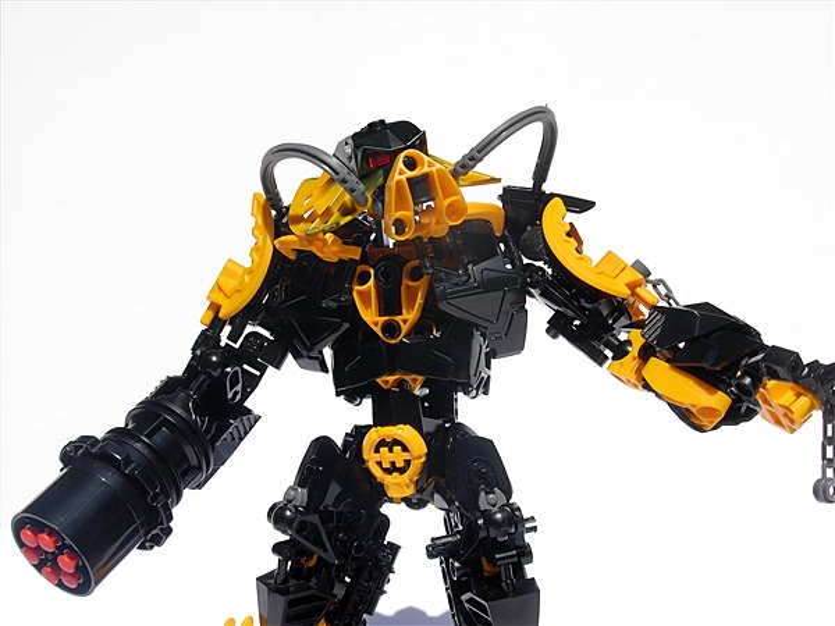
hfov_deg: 36.8
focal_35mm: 52
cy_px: 313
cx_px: 418
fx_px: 1254
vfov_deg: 28.0
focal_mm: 8.5
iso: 79
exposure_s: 1/745
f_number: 5.4
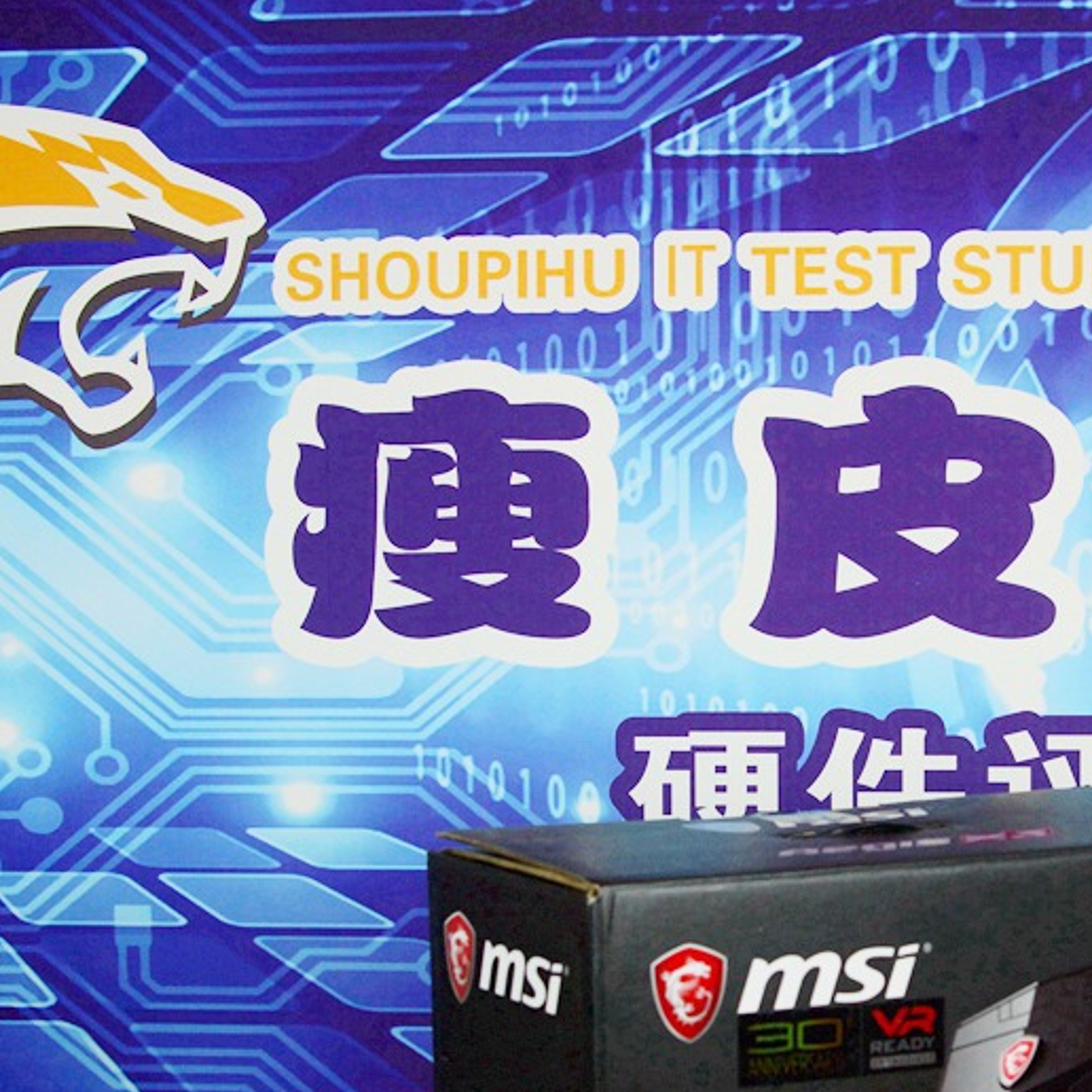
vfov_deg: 20.7
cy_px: 821
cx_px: 830
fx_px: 2962
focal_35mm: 83
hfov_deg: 20.7
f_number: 4
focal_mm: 28
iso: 200
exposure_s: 1/100
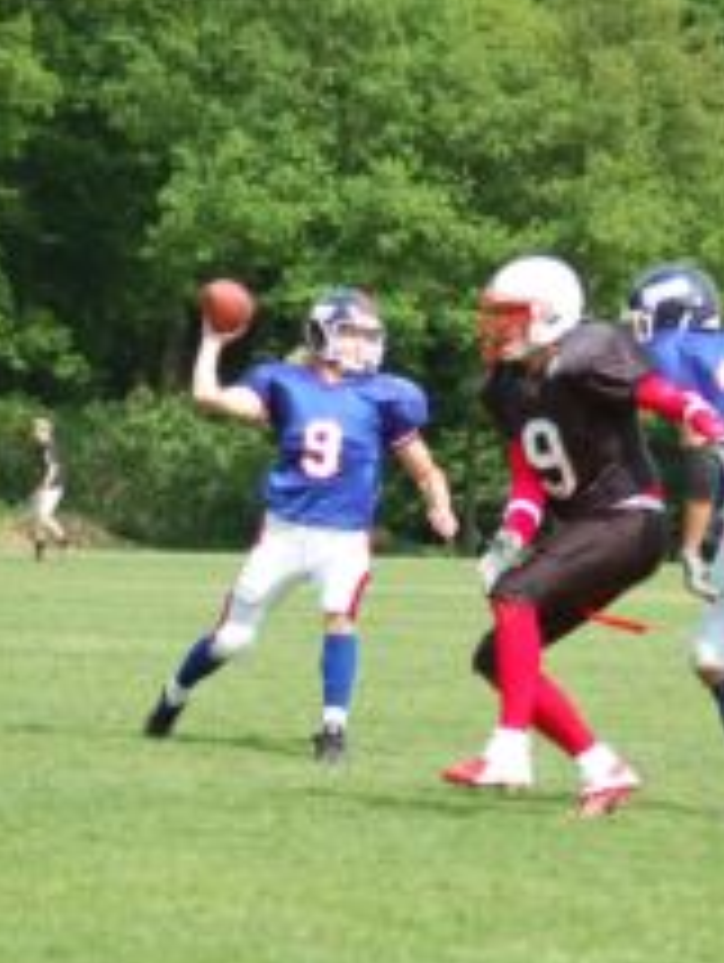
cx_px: 425
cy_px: 454
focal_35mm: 304
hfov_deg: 4.9
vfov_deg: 6.5
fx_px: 8461
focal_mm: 100
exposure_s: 1/1000
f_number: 4.2
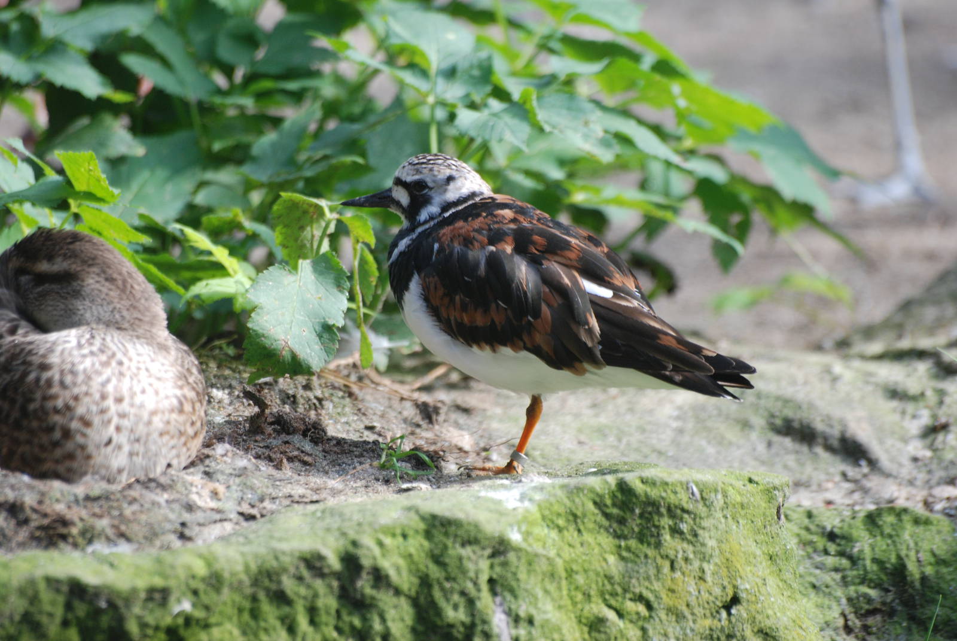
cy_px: 320
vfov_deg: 3.1
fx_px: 11977
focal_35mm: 450
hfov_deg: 4.6
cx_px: 478
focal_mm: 300
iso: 400
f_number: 5.6
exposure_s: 1/200
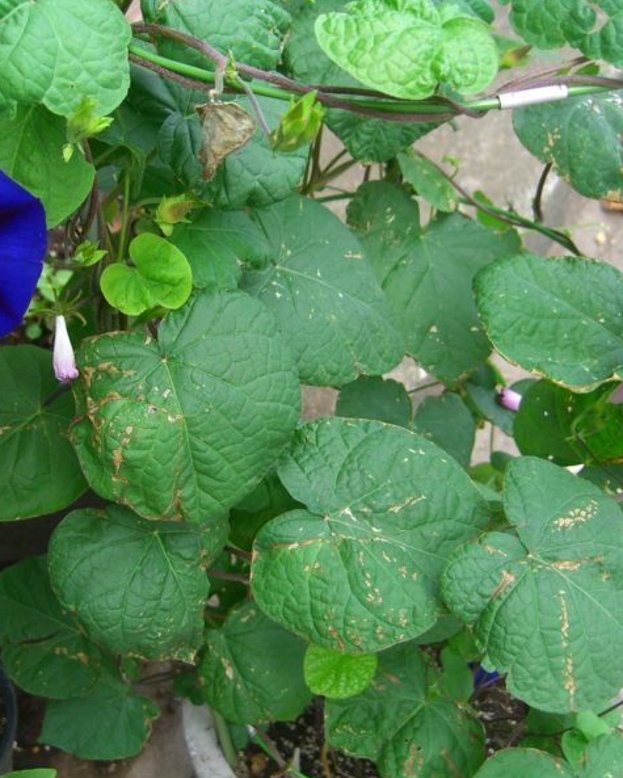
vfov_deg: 37.3
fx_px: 1152
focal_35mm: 50
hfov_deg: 30.2
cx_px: 257
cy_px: 387
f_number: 2.8
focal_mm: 7.9
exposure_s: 1/80
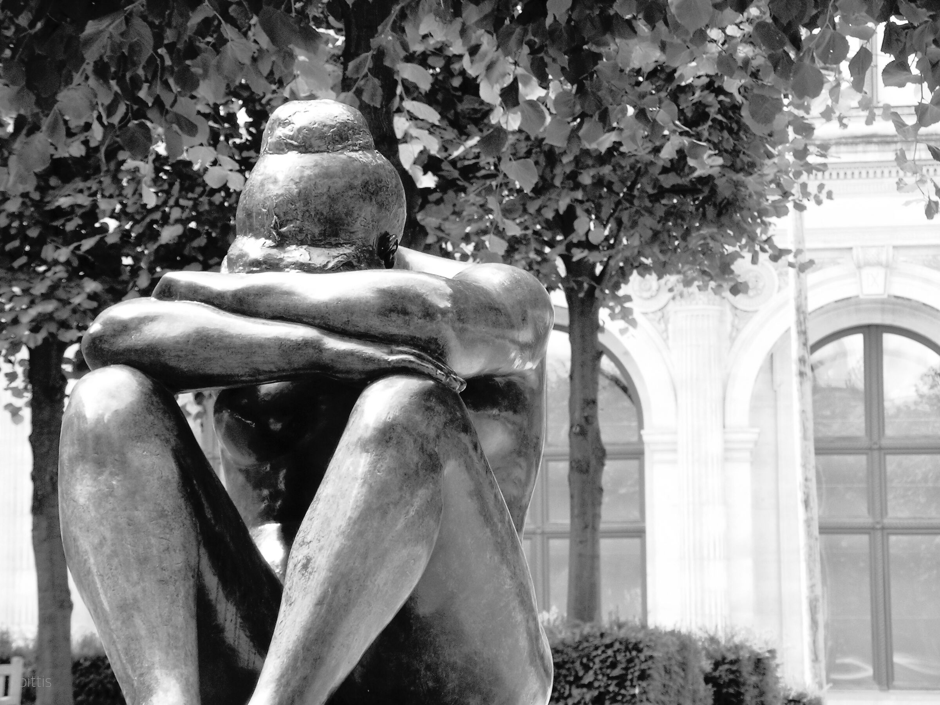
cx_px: 470
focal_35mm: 116
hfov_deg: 17.0
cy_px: 352
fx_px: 3150
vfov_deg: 12.8
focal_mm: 24
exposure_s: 1/82.7
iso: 100
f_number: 4.6
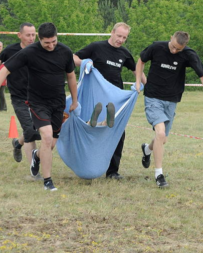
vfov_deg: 12.4
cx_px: 121
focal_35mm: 156
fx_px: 1171
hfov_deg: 9.9
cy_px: 114
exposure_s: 1/640
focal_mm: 66
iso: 800
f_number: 7.1
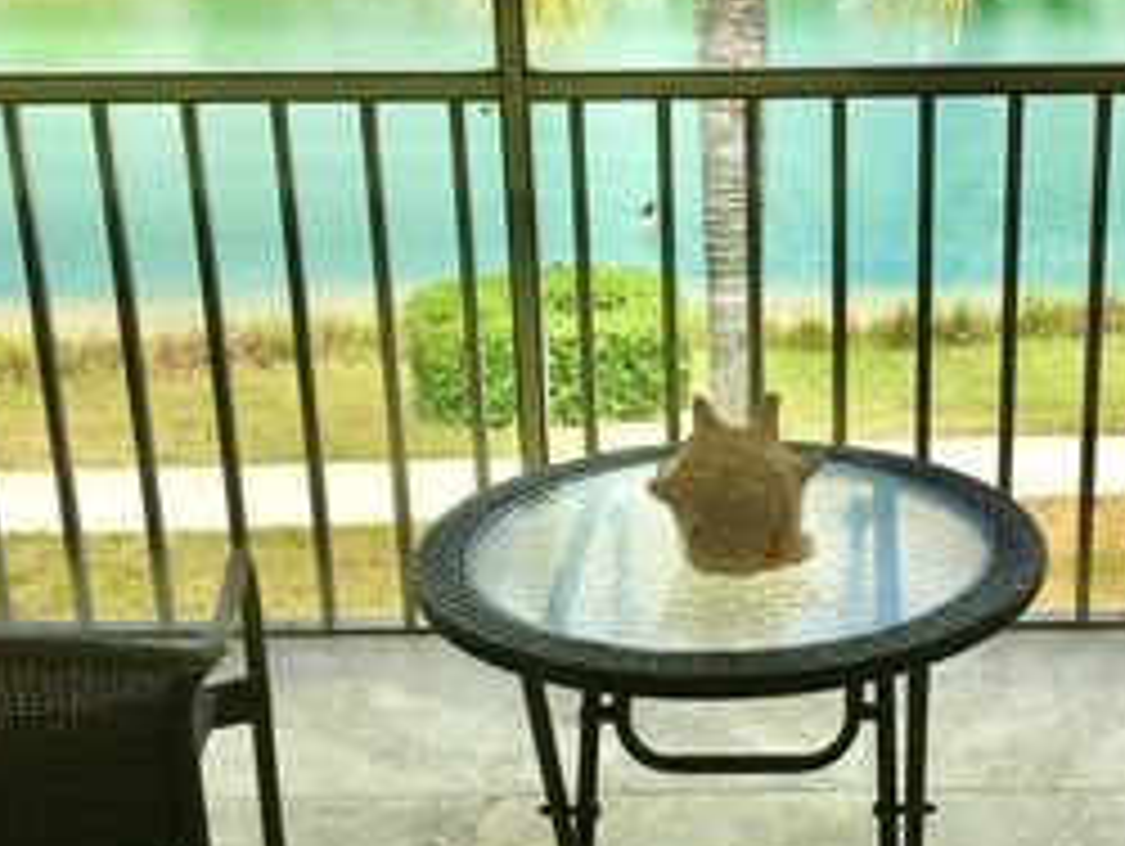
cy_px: 385
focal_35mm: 58
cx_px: 810
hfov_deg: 32.7
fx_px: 1887
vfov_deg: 25.3
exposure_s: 1/827
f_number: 2.2
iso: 25
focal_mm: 4.15
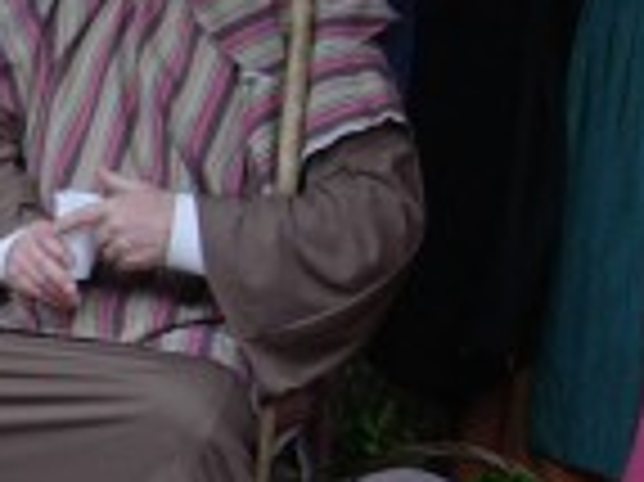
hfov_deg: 10.7
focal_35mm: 170
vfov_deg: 8.7
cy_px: 311
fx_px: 3160
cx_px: -621
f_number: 2.8
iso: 64
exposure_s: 1/108
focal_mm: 7.8
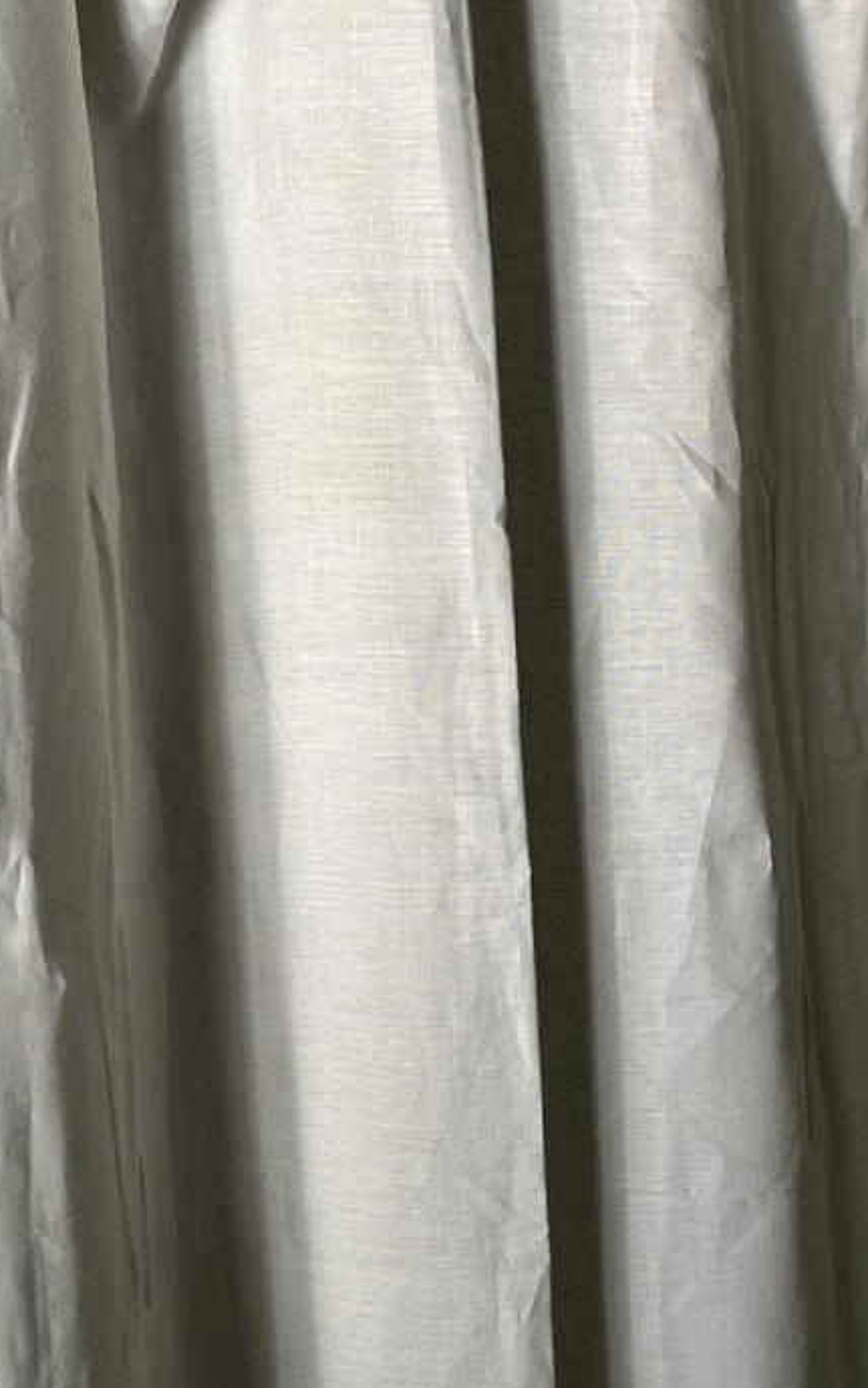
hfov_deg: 26.8
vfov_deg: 41.8
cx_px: 538
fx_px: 1816
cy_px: 641
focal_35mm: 48
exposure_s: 1/121
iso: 125
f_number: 1.6
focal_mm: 5.1
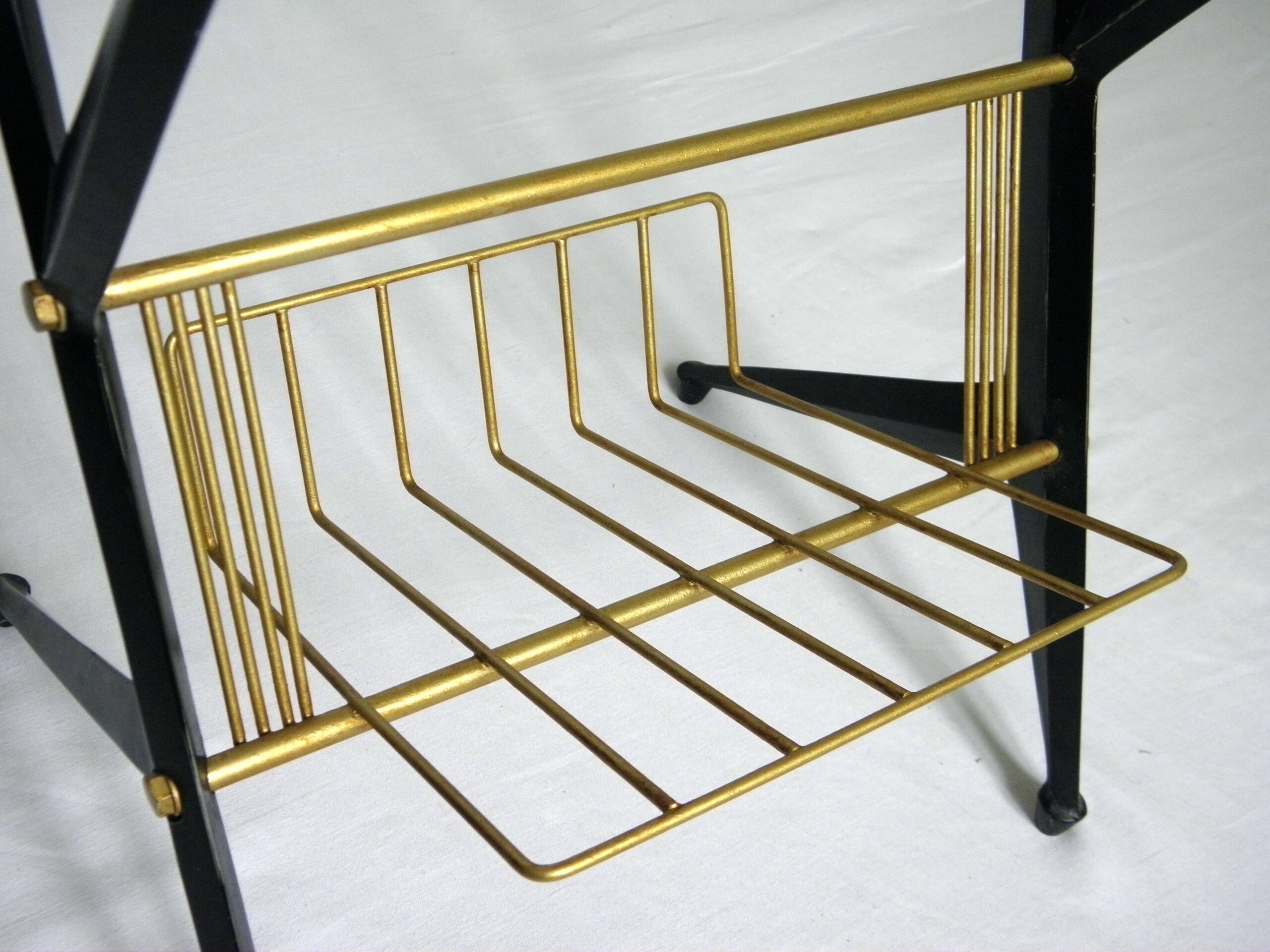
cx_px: 635
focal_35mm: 41
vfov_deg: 35.1
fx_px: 1504
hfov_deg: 45.8
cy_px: 476
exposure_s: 1/25
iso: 200
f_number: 3.8
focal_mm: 7.5
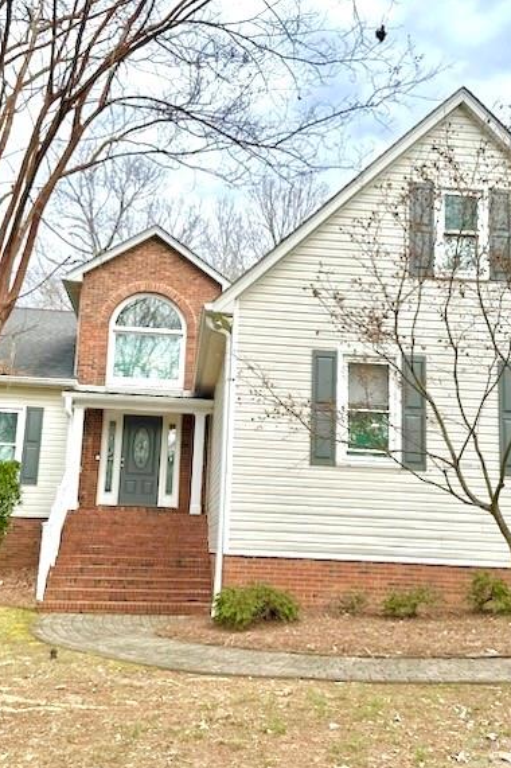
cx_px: 243
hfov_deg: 37.8
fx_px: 746
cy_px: 402
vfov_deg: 54.4
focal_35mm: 35
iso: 80
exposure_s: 1/1916
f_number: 1.78
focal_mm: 6.86
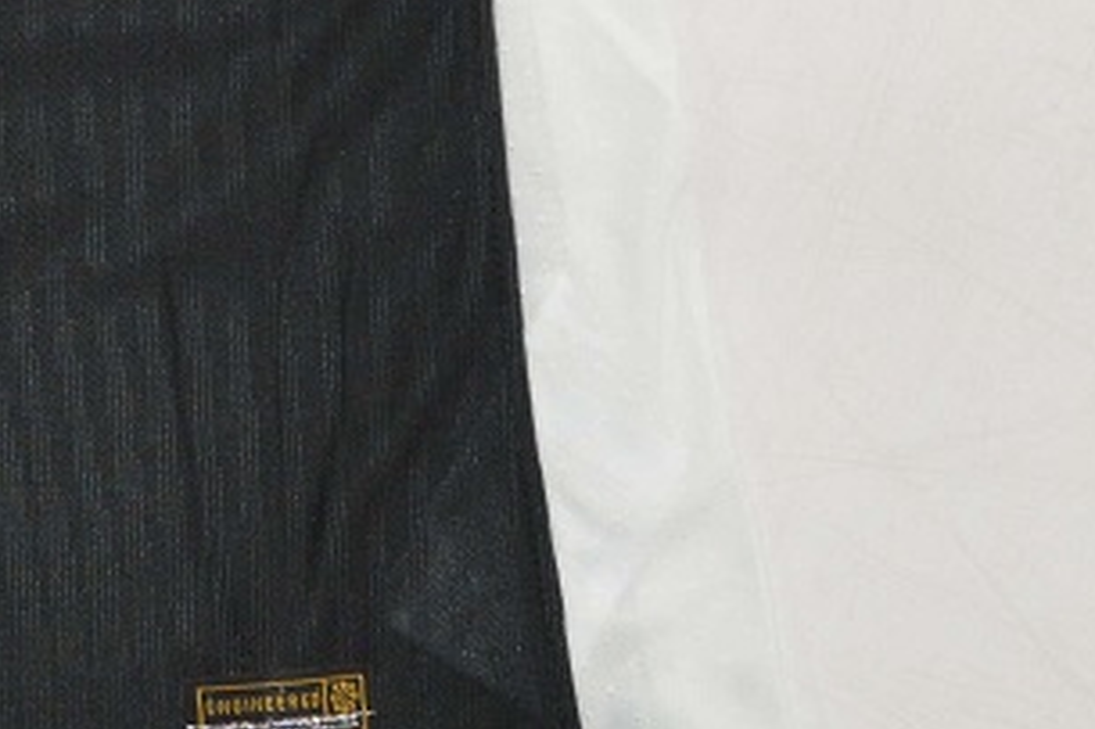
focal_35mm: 155
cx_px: -262
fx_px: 4726
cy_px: -571
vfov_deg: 8.5
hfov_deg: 12.8
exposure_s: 1/200
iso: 400
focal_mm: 21
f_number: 7.1
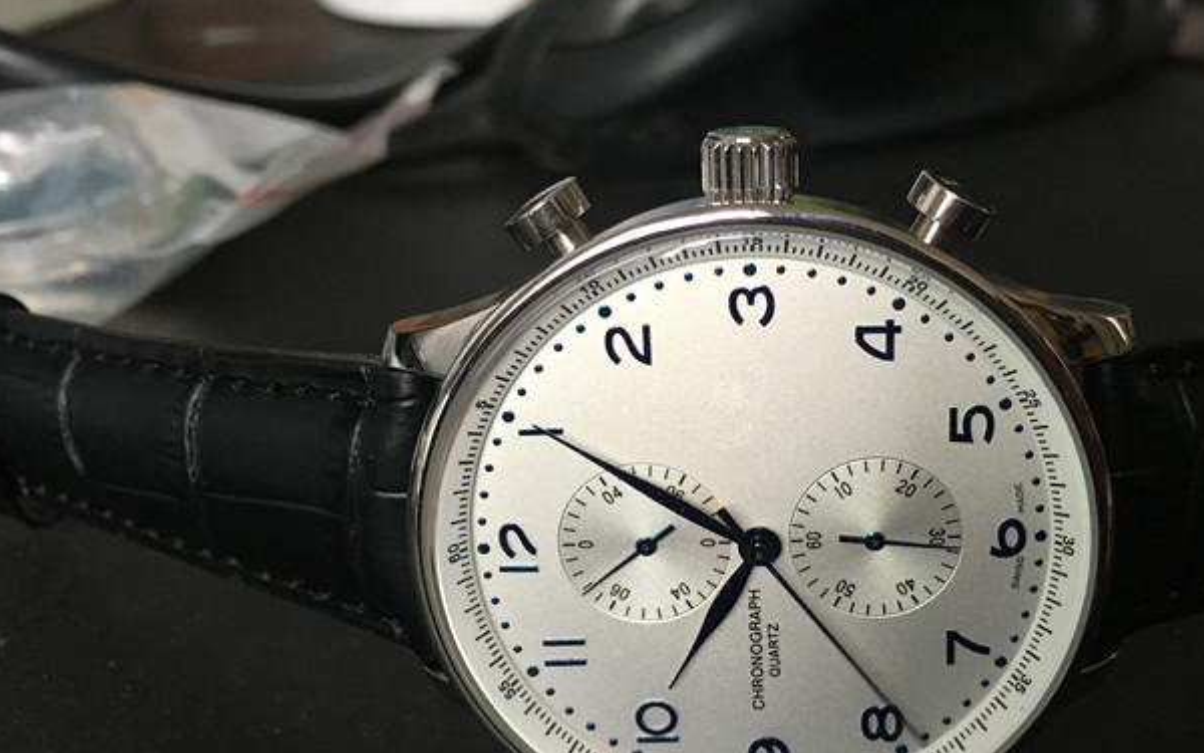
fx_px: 1345
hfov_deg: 47.6
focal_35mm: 41
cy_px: 426
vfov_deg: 31.2
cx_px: 781
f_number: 2.2
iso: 160
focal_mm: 4.15
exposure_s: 1/33
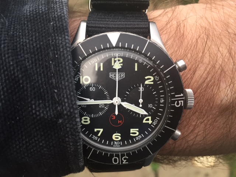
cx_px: 118
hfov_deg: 61.7
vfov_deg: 48.2
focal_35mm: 29
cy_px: 88
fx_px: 198
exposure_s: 1/33
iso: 50
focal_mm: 4.15
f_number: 2.2
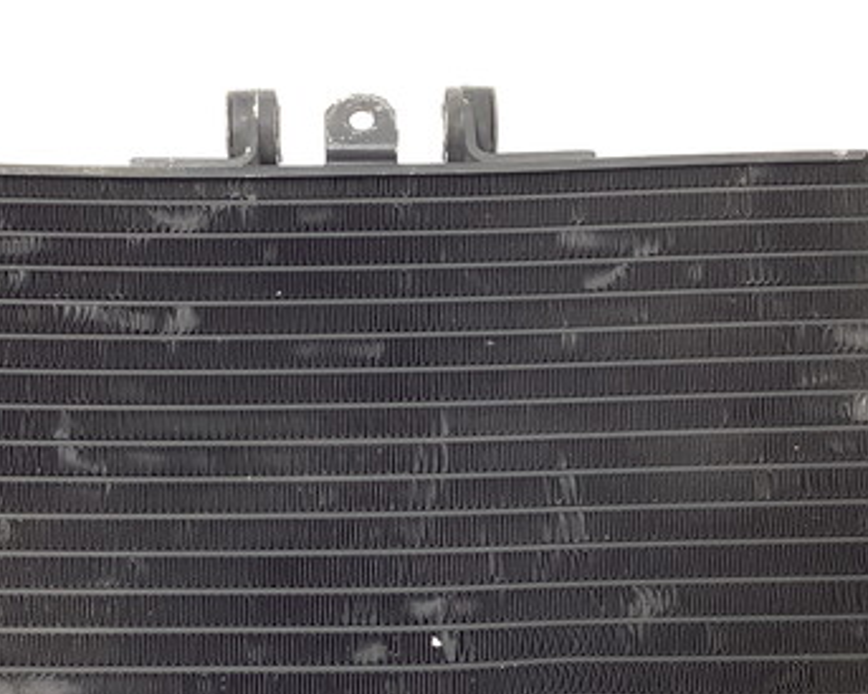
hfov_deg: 35.3
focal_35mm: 53
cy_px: 494
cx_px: 377
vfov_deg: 28.3
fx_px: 1361
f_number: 2.4
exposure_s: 1/60
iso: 50
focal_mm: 3.3
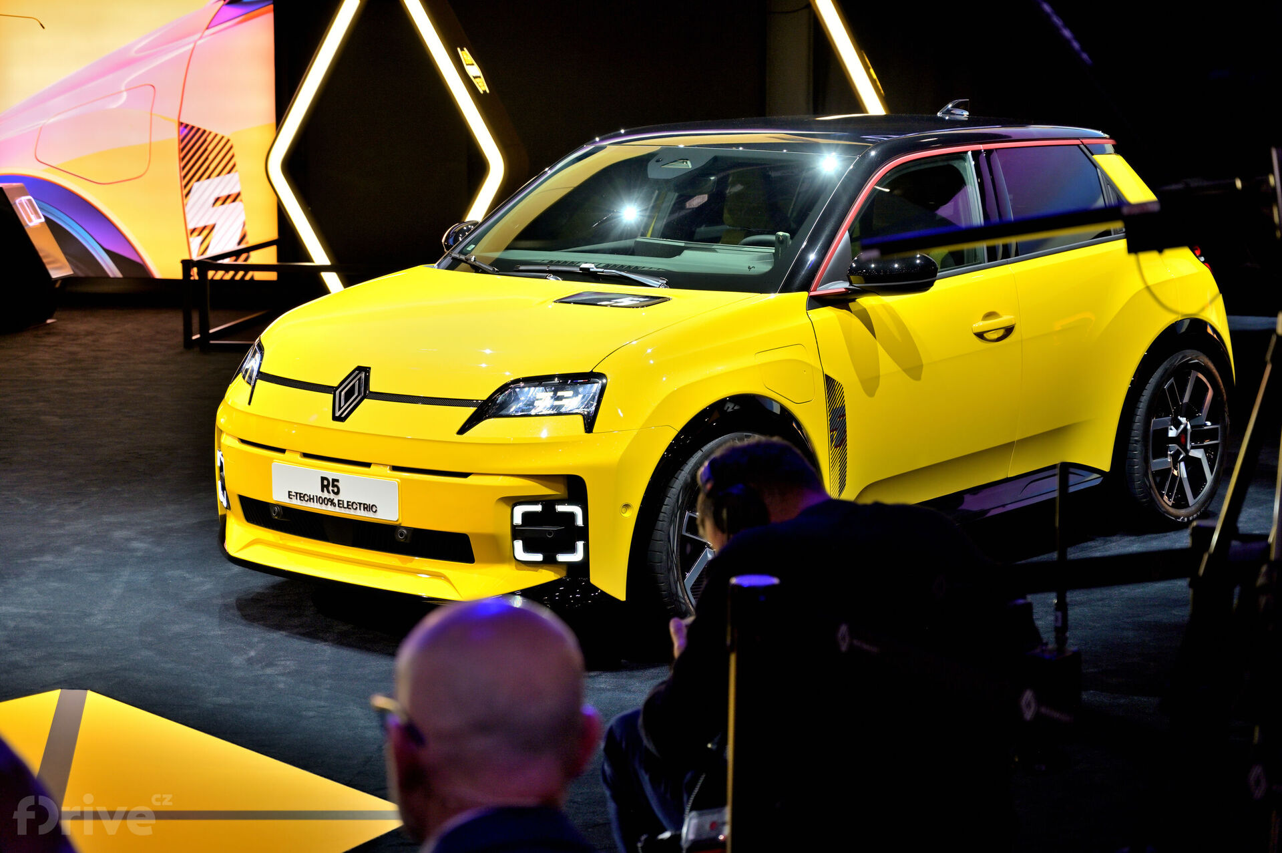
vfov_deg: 19.4
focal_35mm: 70
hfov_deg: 28.9
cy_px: 426
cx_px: 641
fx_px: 2491
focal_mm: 70
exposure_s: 1/80
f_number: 4
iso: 100
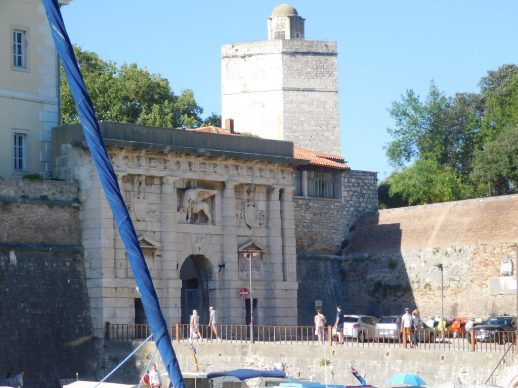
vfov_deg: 12.9
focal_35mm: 115
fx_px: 1721
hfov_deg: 17.1
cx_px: 259
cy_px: 194
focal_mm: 20.3
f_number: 4.8
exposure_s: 1/400
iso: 125
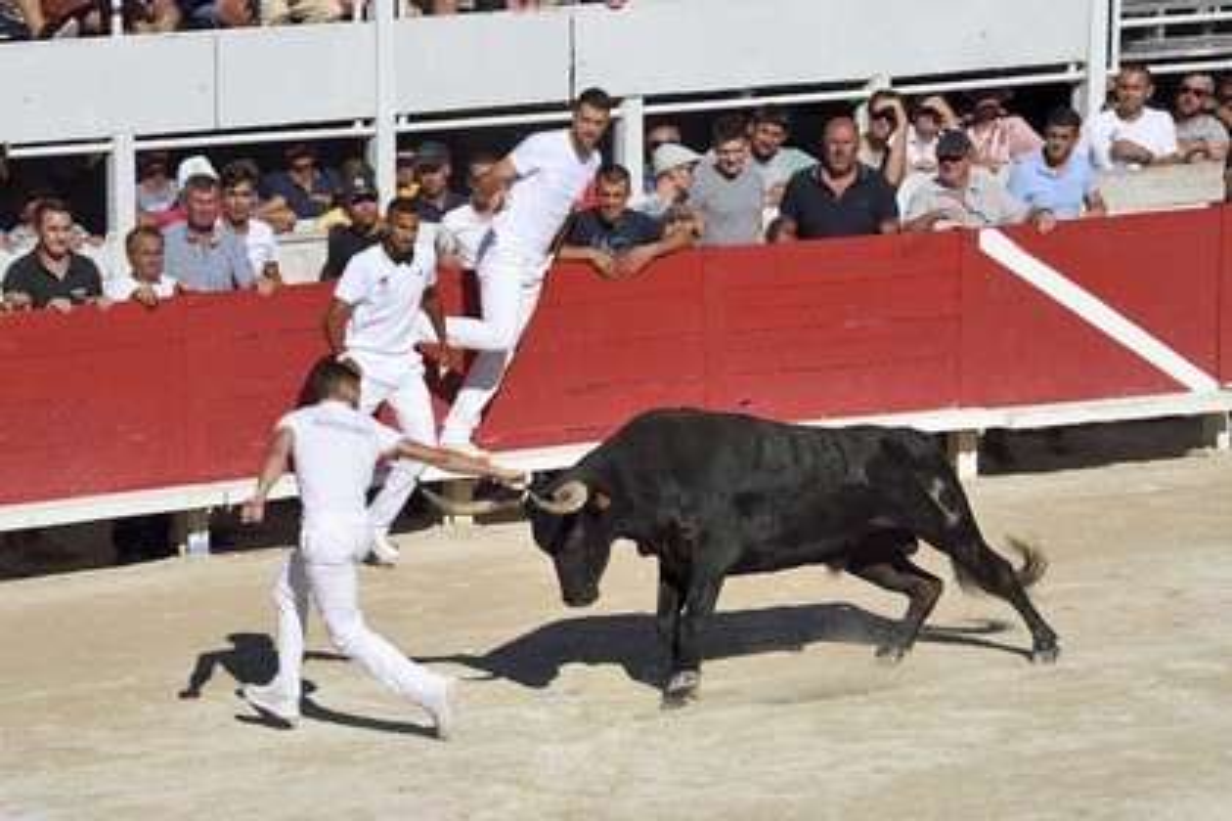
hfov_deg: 10.3
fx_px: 6844
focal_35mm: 200
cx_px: 616
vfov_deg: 6.9
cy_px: 410
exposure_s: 1/640
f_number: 10
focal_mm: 200
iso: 200
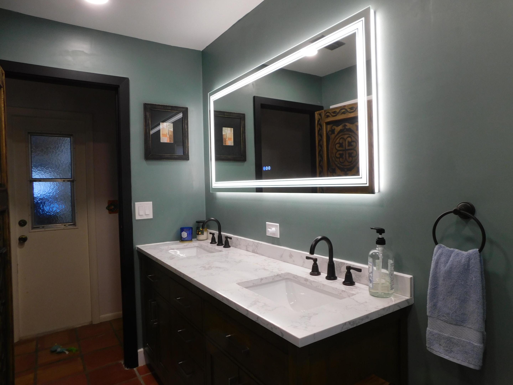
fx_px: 341
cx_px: 256
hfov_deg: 73.9
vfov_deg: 58.9
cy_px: 192
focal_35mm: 23
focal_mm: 4
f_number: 3
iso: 125
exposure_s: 1/40
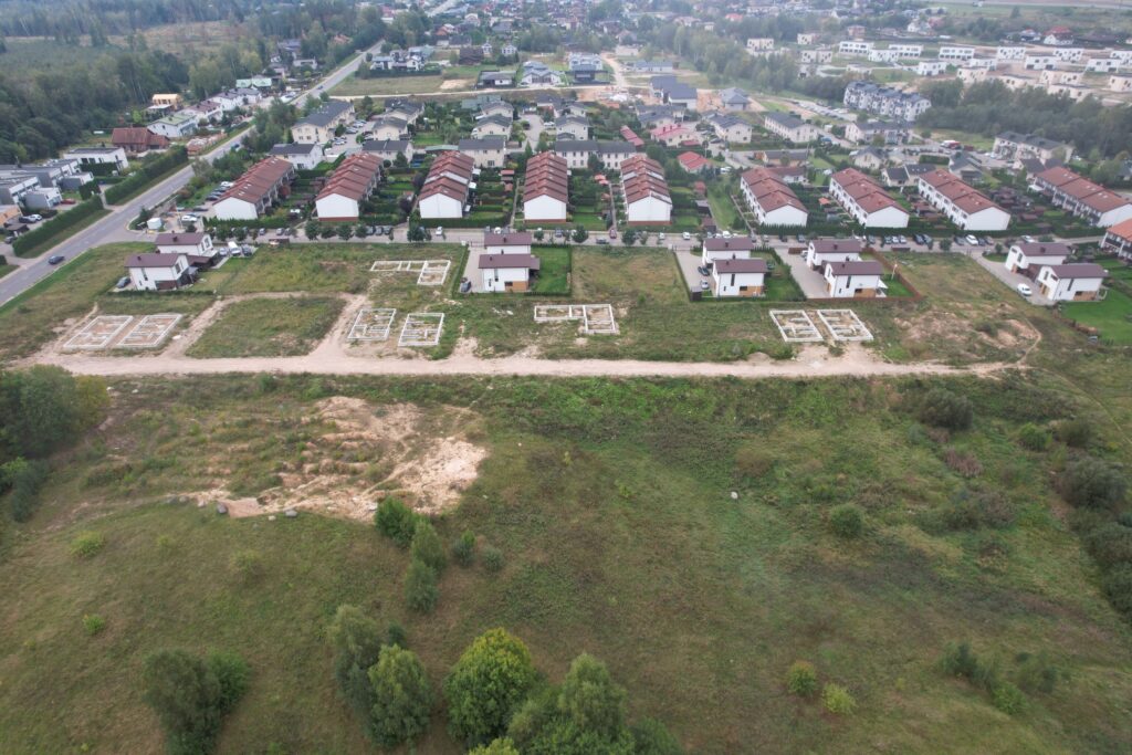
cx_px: 566
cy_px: 378
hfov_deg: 78.6
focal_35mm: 22
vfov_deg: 57.2
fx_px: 692
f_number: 2.8
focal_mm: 8.38
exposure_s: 1/180
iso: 100
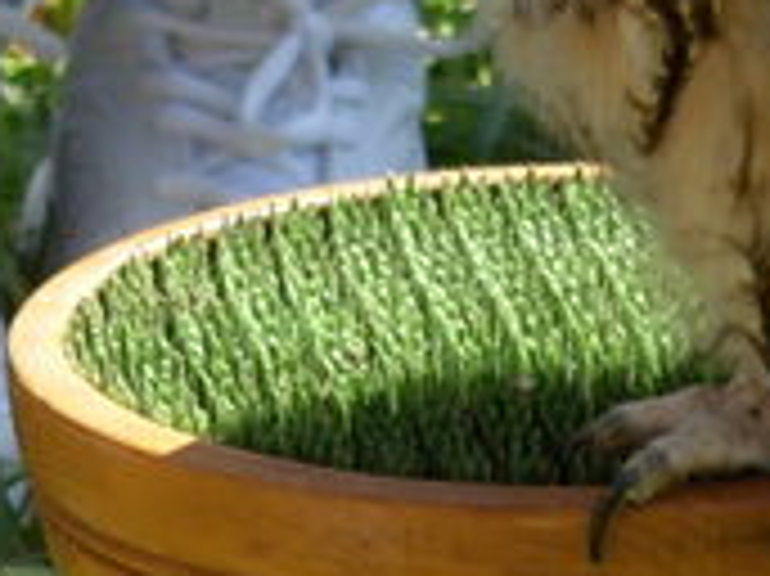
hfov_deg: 2.2
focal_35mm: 890
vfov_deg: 1.7
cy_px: -292
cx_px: 765
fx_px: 19783
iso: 79
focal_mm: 31.4
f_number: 5
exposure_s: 1/186
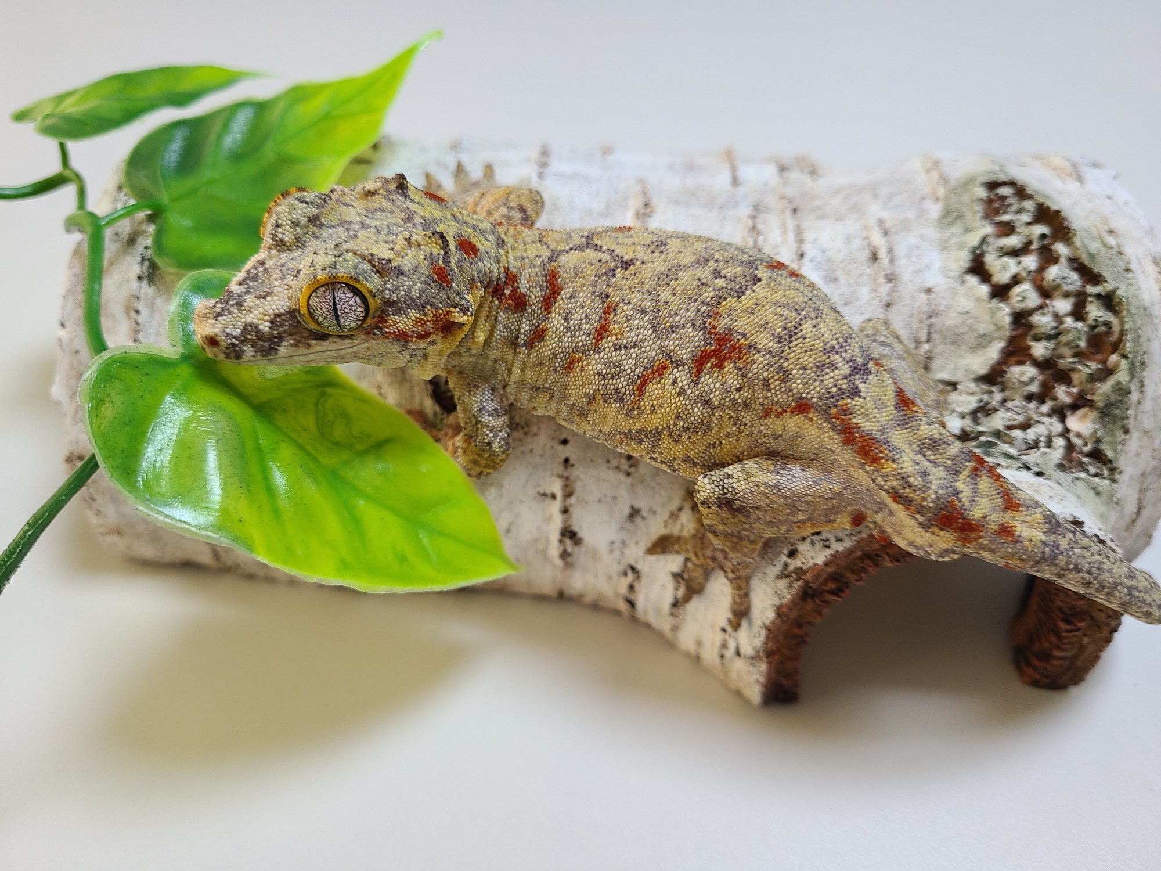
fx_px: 872
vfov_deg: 53.1
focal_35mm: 26
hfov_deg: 67.3
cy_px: 436
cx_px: 580
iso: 80
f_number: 1.8
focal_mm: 5.4
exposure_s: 1/60
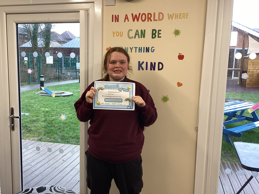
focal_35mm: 34
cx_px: 119
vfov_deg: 41.8
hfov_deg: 53.9
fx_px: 254
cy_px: 102
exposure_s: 1/50
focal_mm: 3.3
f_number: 2.4
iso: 80
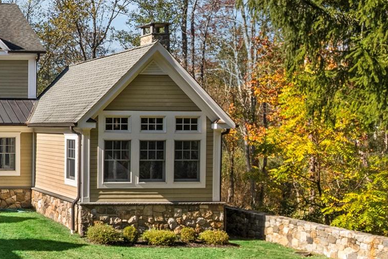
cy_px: 132
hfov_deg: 27.7
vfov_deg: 23.0
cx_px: -128
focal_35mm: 59
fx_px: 636
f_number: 2.8
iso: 100
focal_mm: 8.38
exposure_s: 1/2500
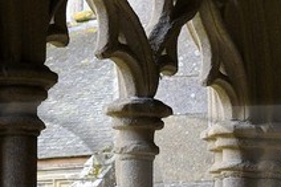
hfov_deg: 11.3
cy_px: 324
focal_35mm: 181
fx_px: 1412
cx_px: 212
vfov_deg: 7.4
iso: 400
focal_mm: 24
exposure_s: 1/50
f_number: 7.1
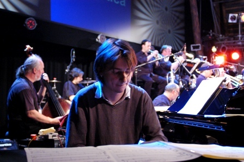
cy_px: 81
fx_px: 356
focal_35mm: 52
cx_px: 122
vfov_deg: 25.7
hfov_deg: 37.9
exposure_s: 1/60
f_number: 2.8
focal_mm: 35
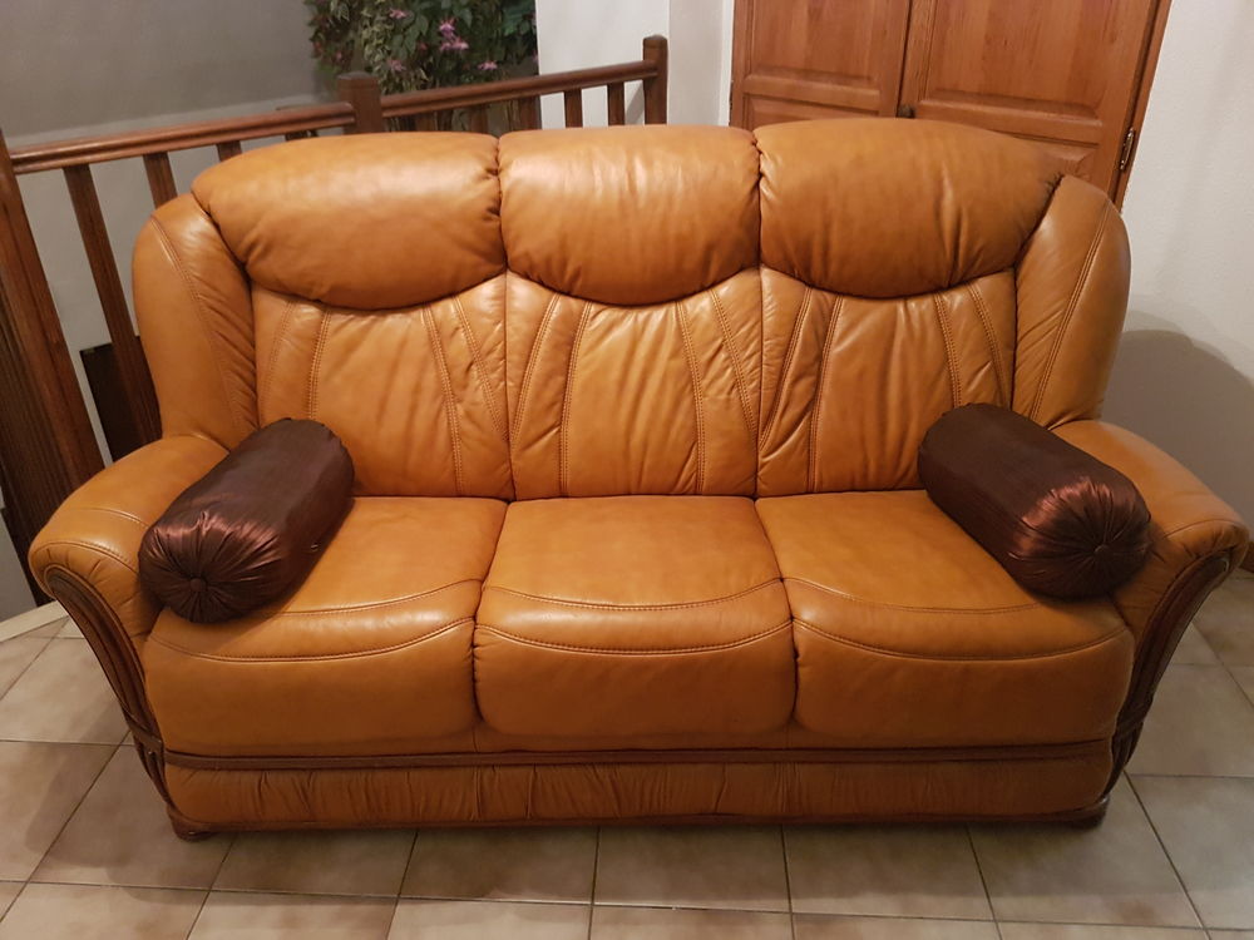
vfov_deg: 53.1
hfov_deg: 67.3
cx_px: 627
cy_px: 470
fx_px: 942
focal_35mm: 26
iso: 250
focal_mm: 4.2
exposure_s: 1/14
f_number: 1.7
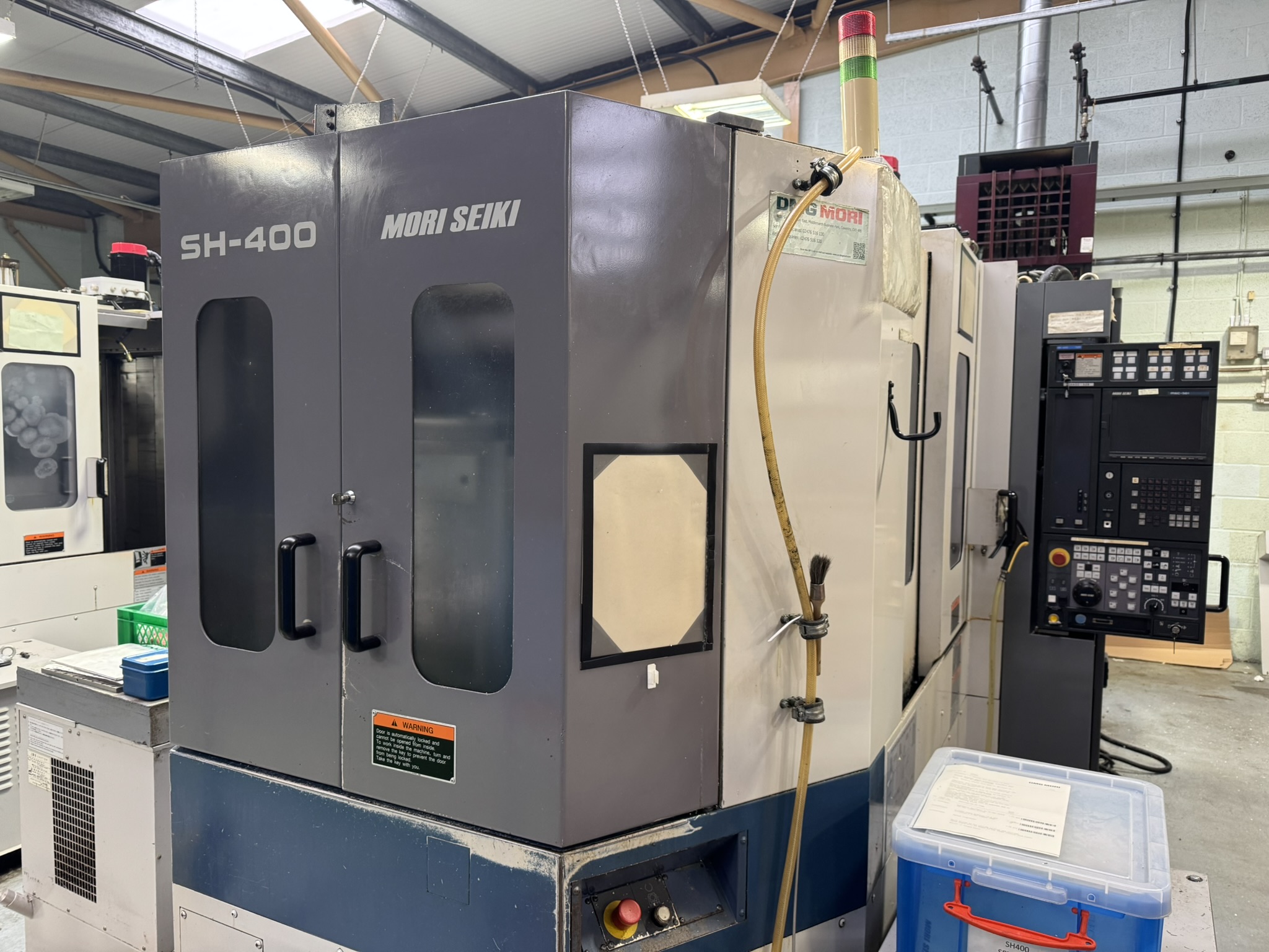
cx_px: 634
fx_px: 880
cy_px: 476
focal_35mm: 24
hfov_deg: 71.6
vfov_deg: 56.8
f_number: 1.78
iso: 200
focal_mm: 6.76
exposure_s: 1/50
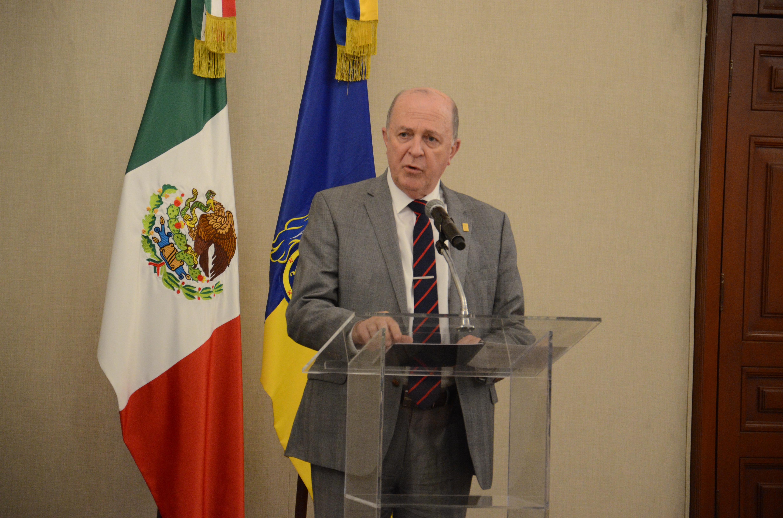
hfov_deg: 13.1
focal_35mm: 158
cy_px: 259
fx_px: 3419
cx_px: 392
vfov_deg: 8.7
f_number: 5.6
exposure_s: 1/30
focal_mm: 105
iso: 2000
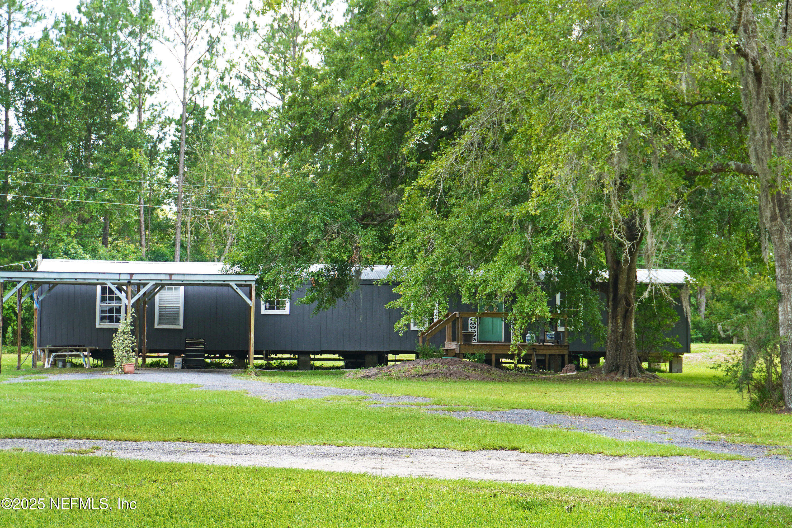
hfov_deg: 32.6
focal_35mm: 62
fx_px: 1353
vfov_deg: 22.1
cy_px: 264
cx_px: 396
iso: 160
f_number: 5.6
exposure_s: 1/80
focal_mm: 41
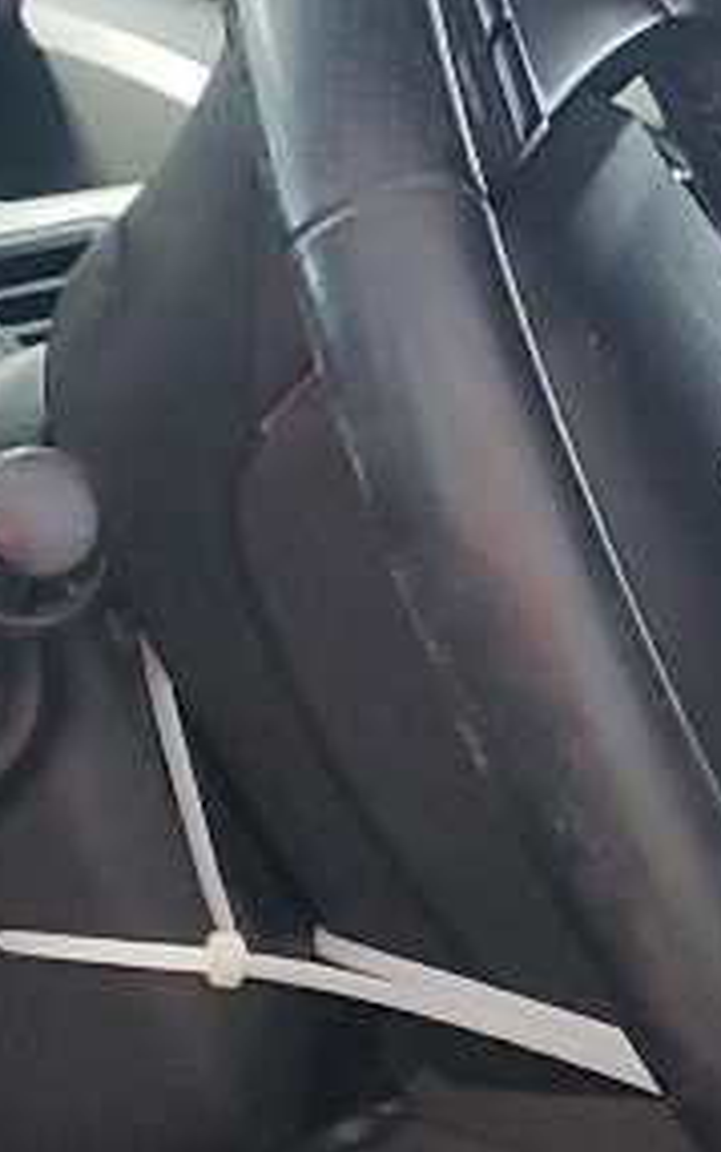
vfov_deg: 12.7
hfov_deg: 7.9
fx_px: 4837
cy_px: 1897
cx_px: 1712
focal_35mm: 154
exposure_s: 1/60.2
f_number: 1.5
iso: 201
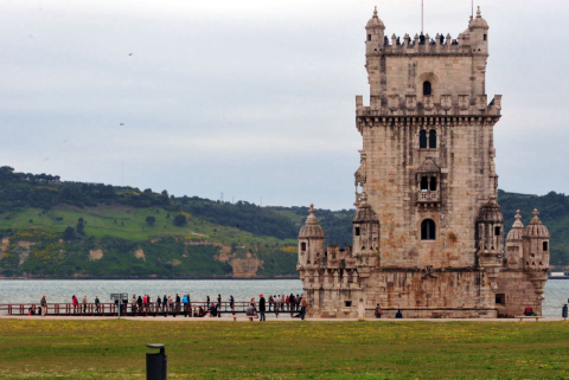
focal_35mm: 112
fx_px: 1772
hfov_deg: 18.2
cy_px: 190
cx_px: 284
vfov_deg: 12.3
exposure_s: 1/500
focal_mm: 112
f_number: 11
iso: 1000
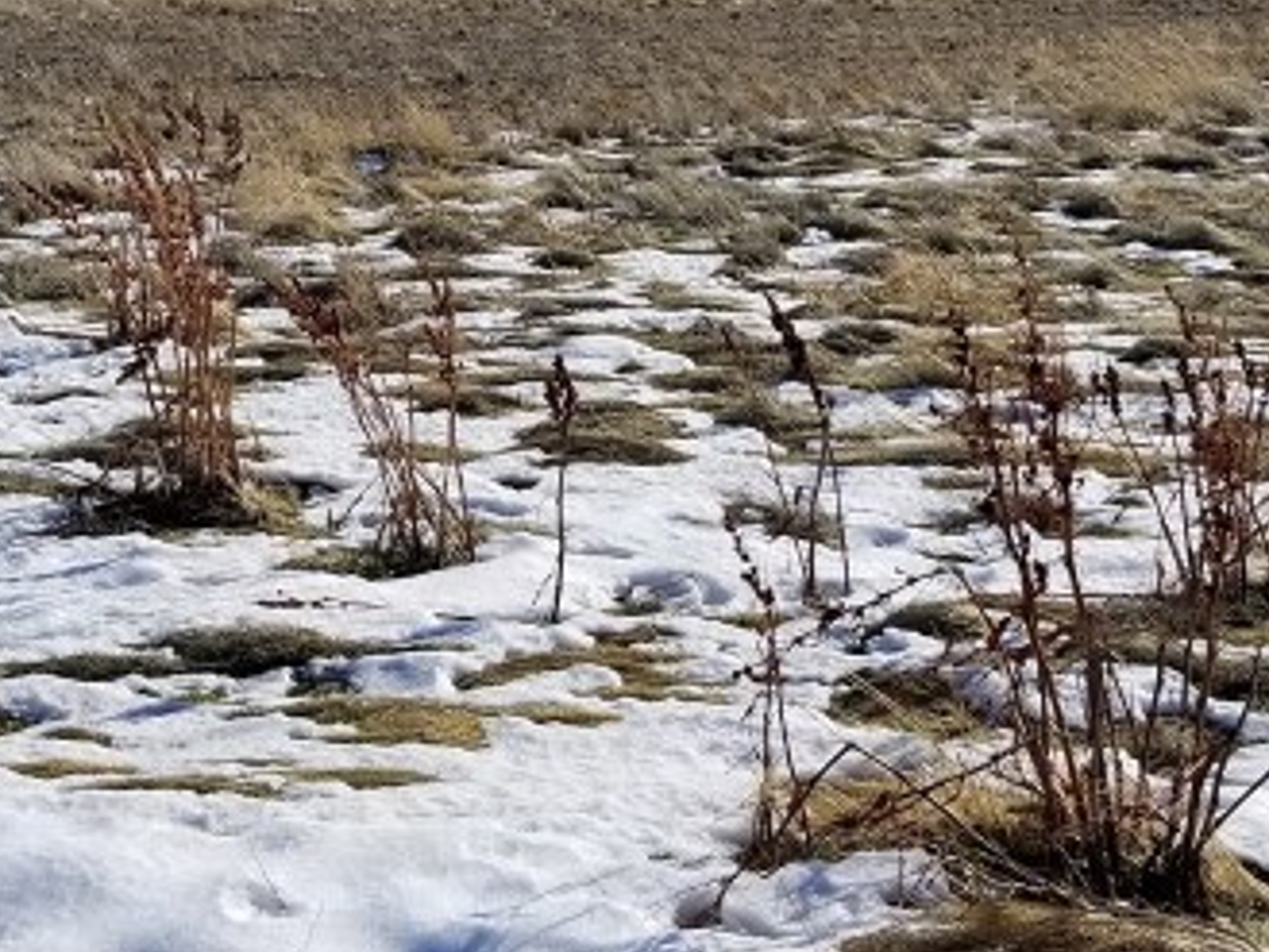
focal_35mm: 81
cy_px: 50
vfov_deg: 17.9
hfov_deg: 23.9
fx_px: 2970
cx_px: 355
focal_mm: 4.25
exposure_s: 1/4640
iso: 50
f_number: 1.7
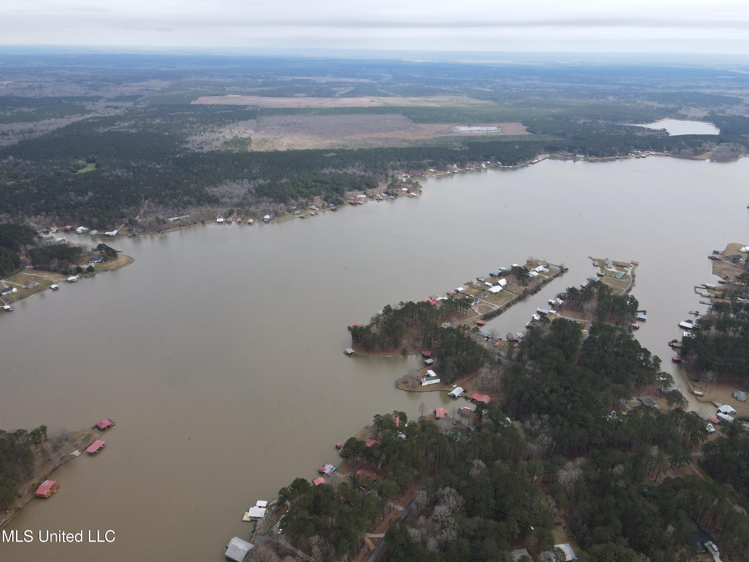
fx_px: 519
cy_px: 281
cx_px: 374
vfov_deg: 56.8
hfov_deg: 71.6
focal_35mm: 24
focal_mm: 4.5
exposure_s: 1/320
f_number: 2.8
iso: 100
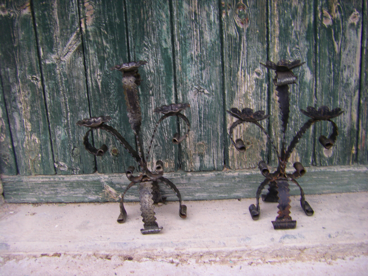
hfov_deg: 49.0
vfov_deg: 37.7
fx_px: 404
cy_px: 138
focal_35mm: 38
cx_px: 184
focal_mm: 6.3
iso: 64
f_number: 3.5
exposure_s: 1/50
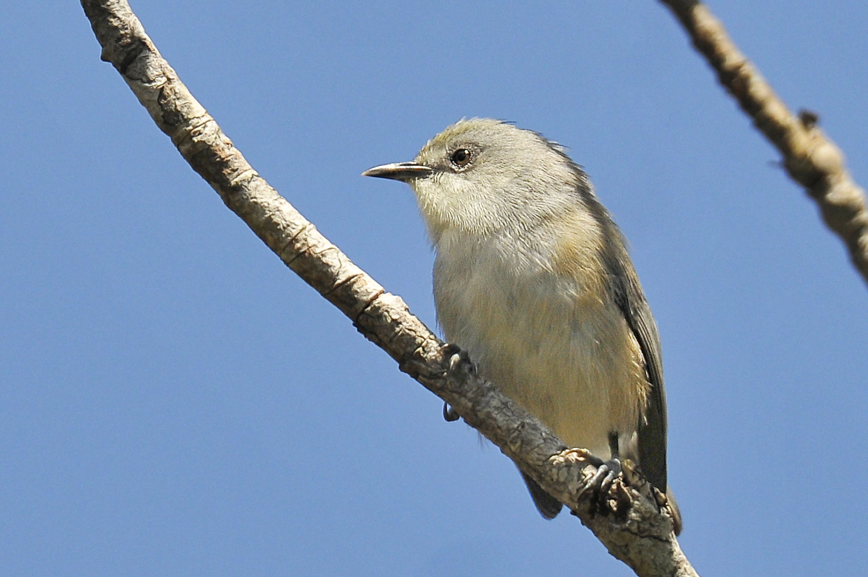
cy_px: 288
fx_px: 19867
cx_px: 434
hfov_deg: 2.5
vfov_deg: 1.7
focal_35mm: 825
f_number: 6.3
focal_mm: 550
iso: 400
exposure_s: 1/1600
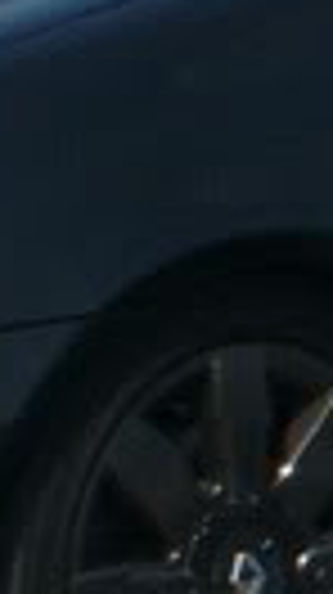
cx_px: 1886
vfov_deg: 2.8
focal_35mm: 779
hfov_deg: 1.5
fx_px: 12260
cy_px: 598
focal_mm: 15.5
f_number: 11.5
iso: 80
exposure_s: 1/180
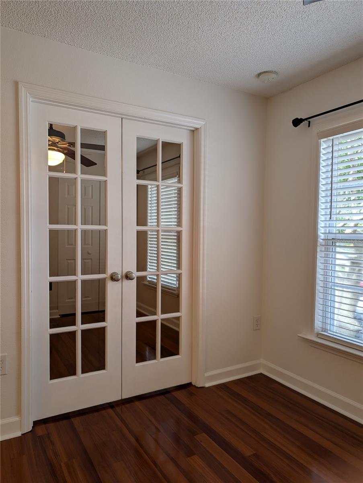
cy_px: 242
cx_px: 182
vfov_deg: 71.5
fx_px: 335
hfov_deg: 56.9
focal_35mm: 24
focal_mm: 6.9
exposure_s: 1/120
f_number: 1.68
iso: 71
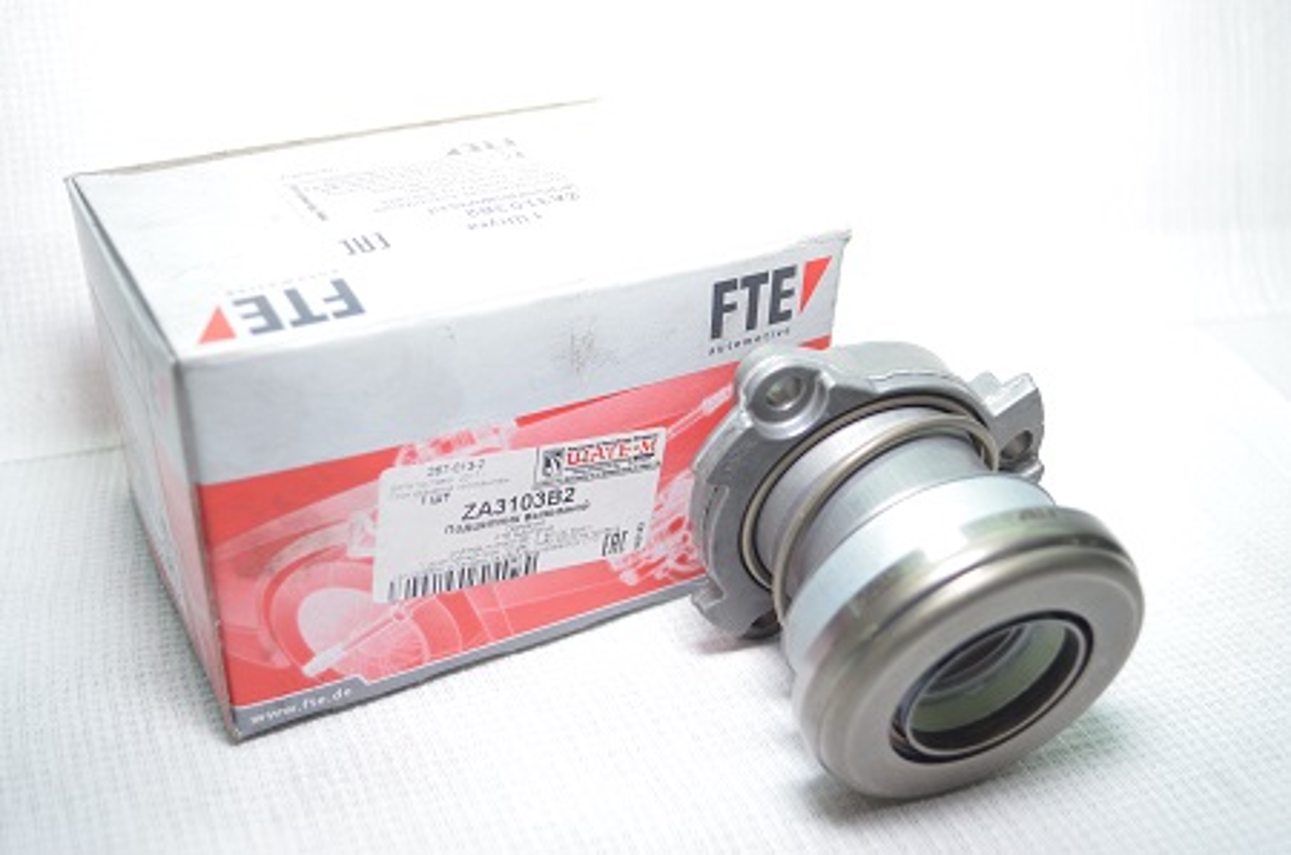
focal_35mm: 39
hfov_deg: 49.6
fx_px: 1396
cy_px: 428
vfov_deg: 34.1
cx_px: 646
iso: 800
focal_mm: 26
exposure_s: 1/200
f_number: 4.2
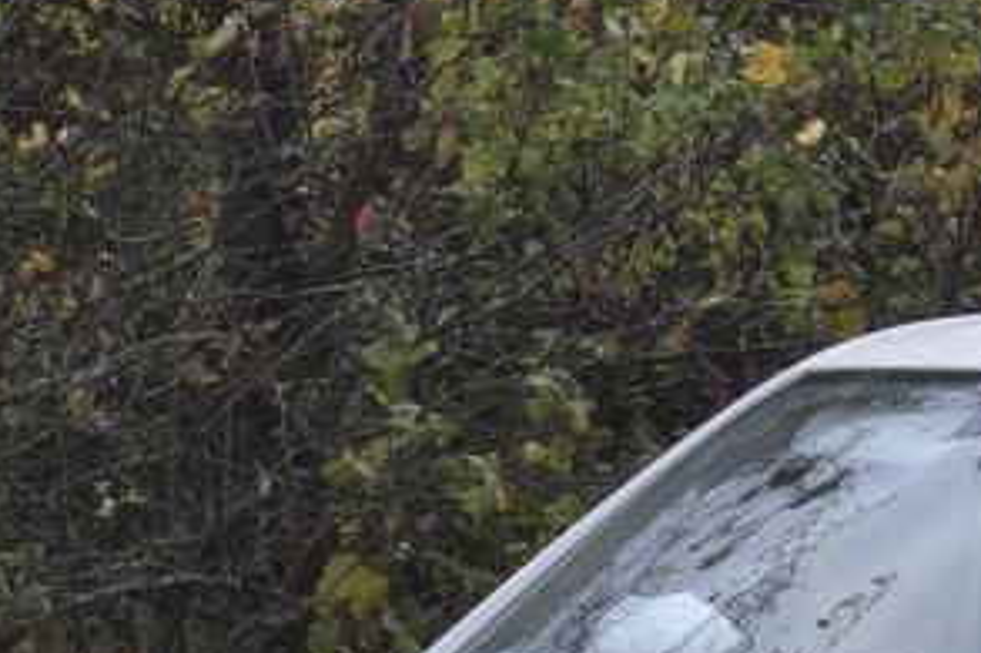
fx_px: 9804
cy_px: 820
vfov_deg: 3.8
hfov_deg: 5.7
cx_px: 1413
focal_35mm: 360
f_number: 5.6
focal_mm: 78
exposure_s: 1/500
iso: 500
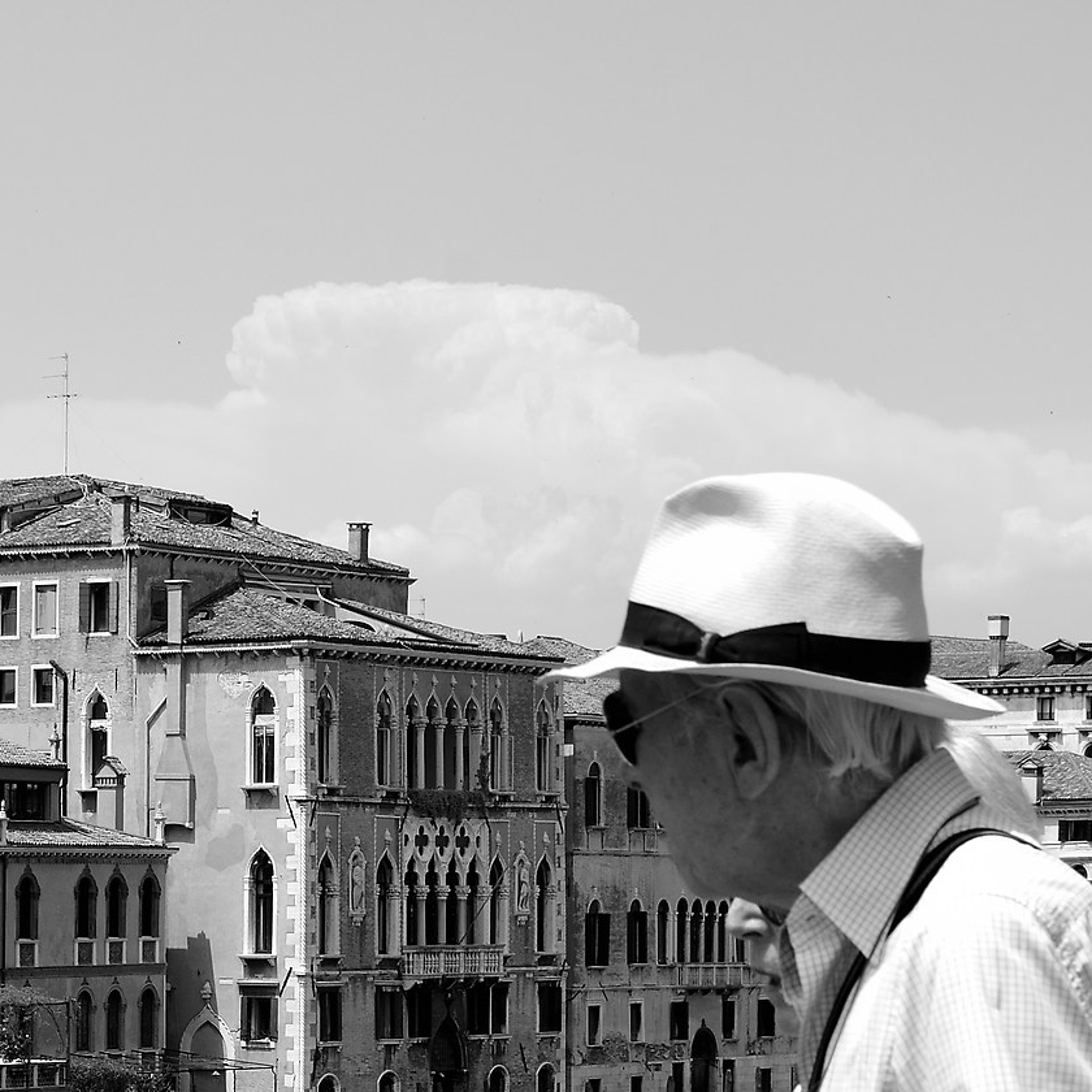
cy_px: 1022
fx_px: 4540
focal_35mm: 127
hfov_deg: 13.5
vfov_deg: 13.6
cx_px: 13
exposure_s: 1/250
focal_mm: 35
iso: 110
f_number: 8
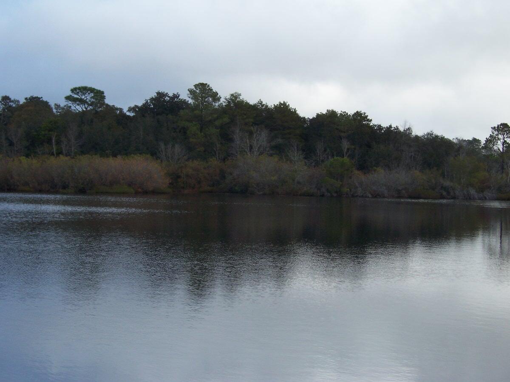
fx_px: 1076
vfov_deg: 20.2
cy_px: 191
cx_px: 255
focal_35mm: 73
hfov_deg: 26.7
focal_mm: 12.1
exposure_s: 1/250
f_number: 4.8
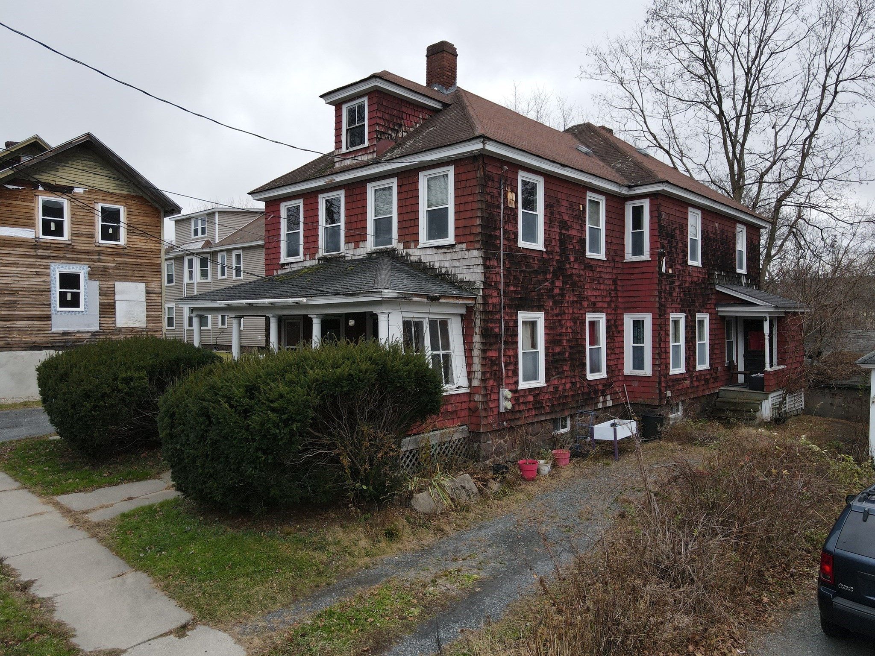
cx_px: 438
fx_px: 607
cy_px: 328
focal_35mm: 24
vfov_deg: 56.8
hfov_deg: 71.6
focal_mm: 4.5
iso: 100
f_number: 2.8
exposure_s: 1/90
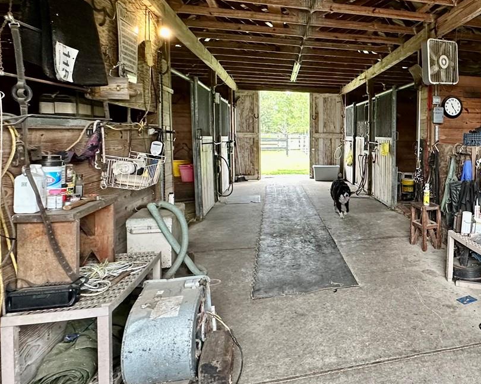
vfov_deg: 52.8
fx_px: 384
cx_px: 404
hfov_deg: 57.8
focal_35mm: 27
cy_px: 153
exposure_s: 1/82
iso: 320
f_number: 2.2
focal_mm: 2.22
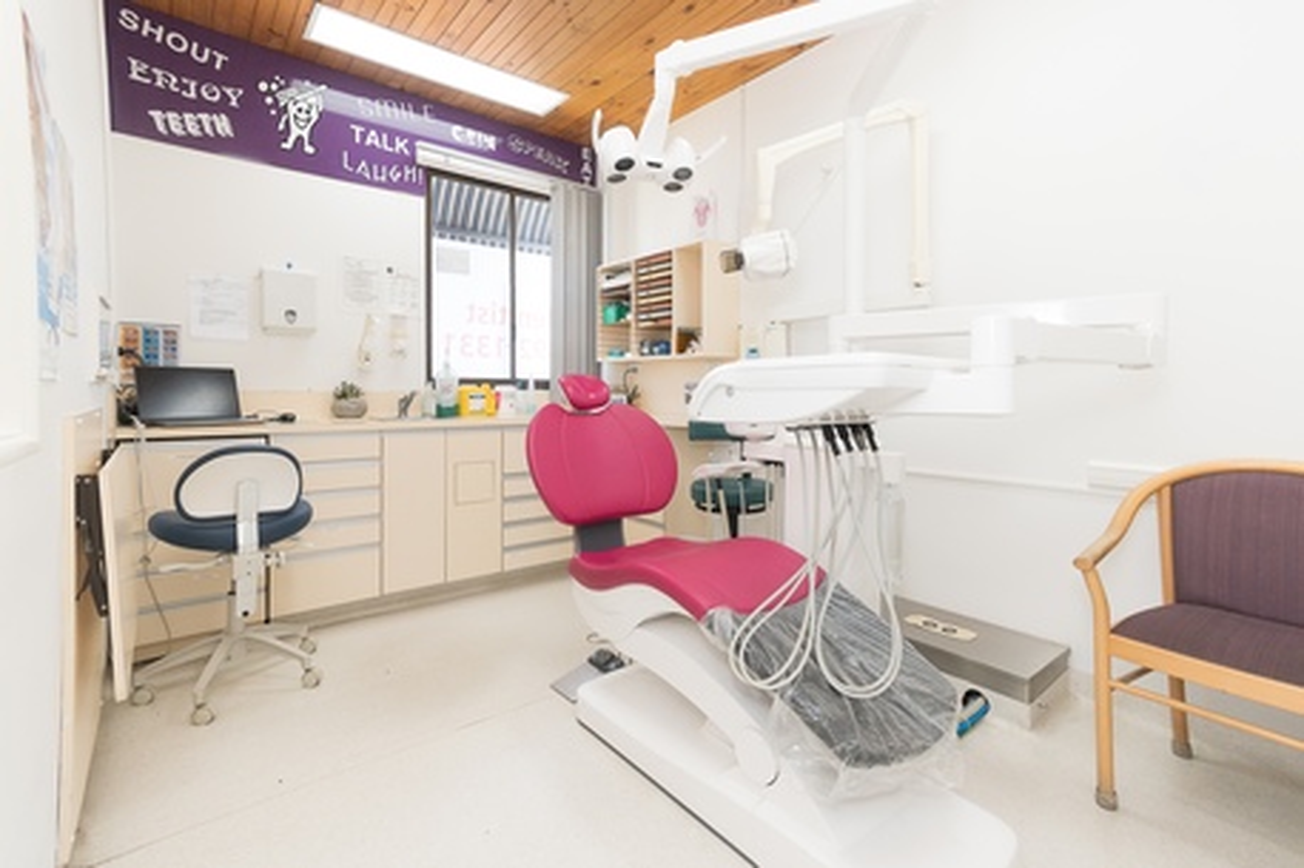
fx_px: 543
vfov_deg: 77.3
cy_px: 434
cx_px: 652
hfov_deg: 100.4
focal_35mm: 15
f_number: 8
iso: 1000
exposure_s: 1/50
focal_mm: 10
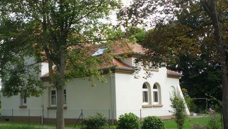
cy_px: 67
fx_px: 302
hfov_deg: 41.1
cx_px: 92
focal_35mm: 50
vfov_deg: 24.0
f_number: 4
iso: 100
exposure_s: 1/250
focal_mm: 5.2
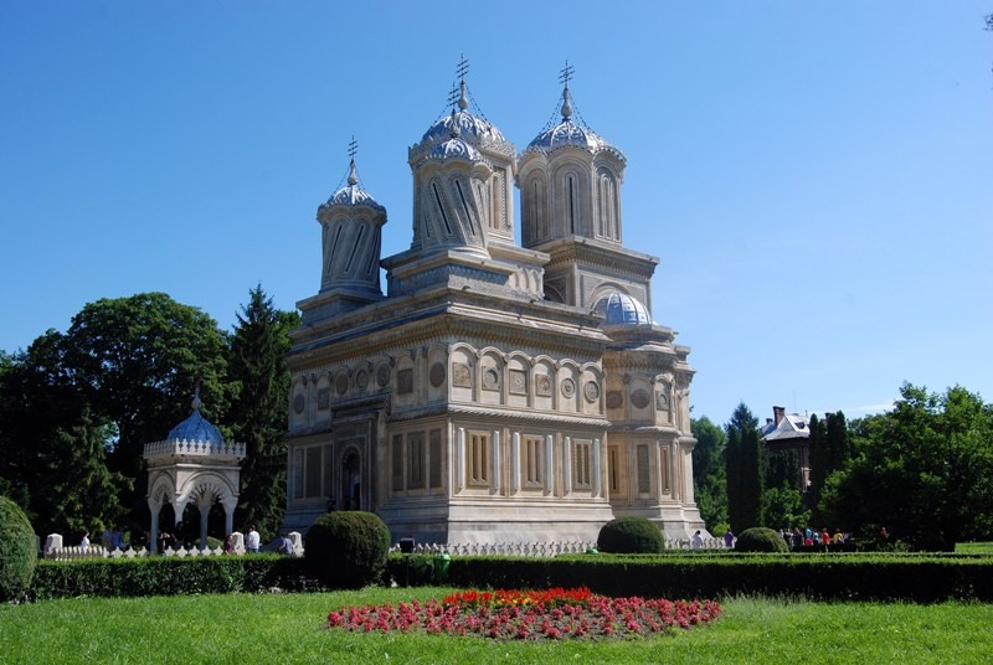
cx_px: 496
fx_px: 953
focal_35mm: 34
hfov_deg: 55.0
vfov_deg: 38.5
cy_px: 332
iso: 200
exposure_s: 1/320
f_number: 9
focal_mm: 23
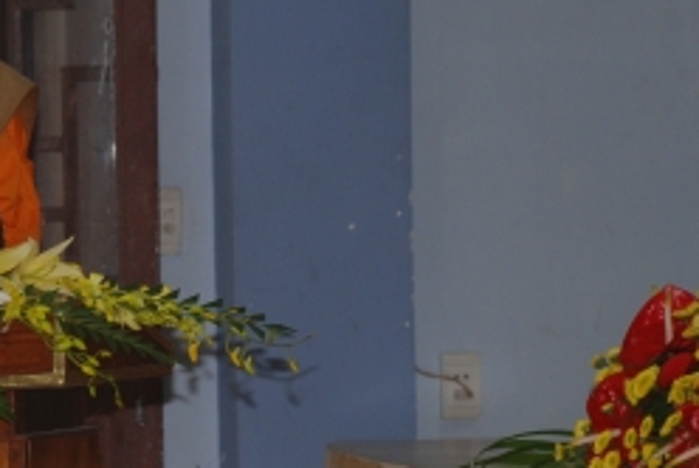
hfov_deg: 5.9
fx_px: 6765
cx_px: -152
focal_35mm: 348
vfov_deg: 4.0
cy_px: 337
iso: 400
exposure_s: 1/60
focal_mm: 90
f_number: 6.7
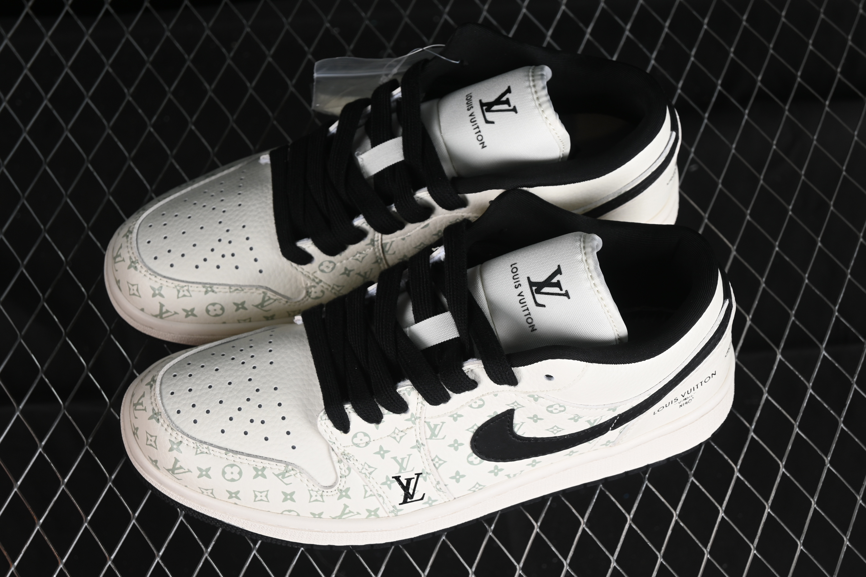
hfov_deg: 27.0
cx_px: 433
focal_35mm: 75
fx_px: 1804
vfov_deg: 18.2
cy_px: 288
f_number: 7.1
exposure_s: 1/80
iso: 160
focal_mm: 50
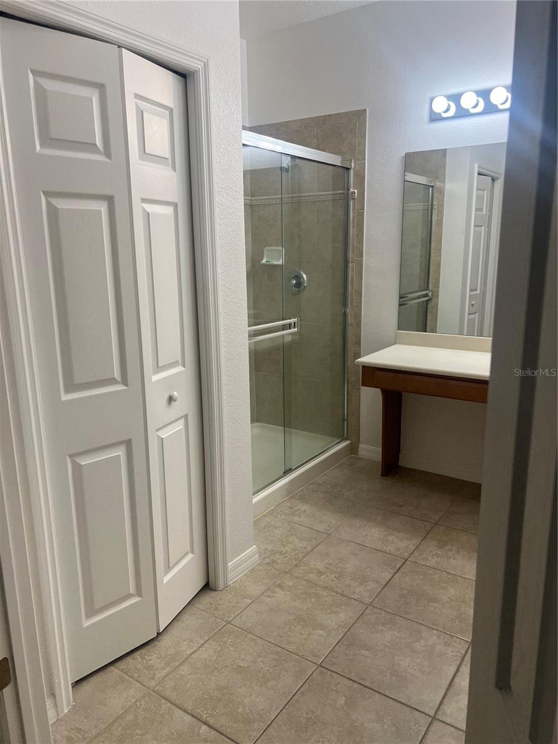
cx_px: 279
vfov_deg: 67.3
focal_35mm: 26
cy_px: 372
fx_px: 559
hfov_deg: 53.1
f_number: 1.5
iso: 64
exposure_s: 1/120
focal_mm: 5.7
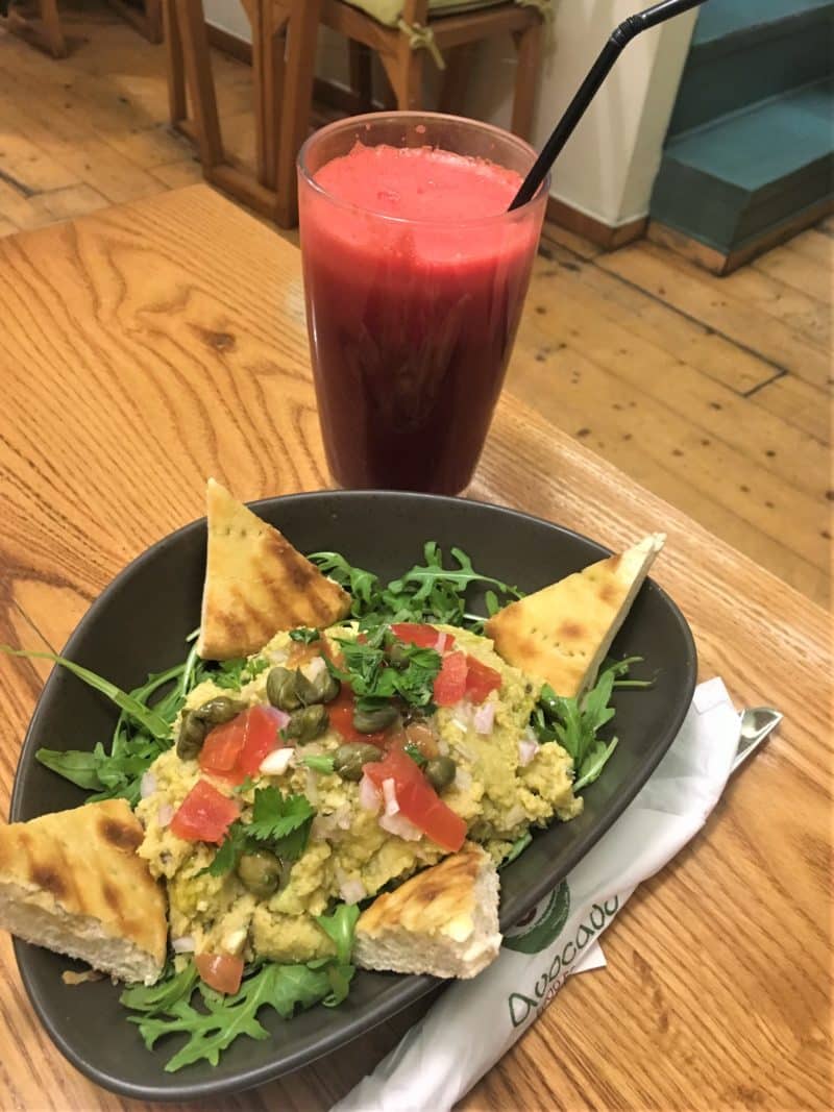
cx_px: 417
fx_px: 932
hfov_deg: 48.2
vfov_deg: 61.7
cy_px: 556
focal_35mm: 29
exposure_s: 1/20
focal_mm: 4.15
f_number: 2.2
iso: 200
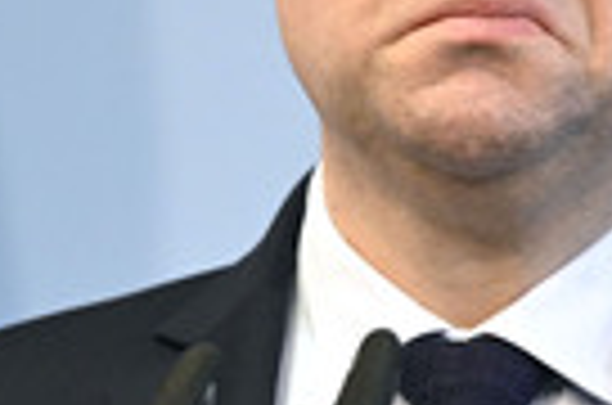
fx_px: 11262
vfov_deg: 2.1
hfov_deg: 3.1
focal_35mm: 664
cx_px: 551
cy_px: 18
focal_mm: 200
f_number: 4.5
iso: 5000
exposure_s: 1/400
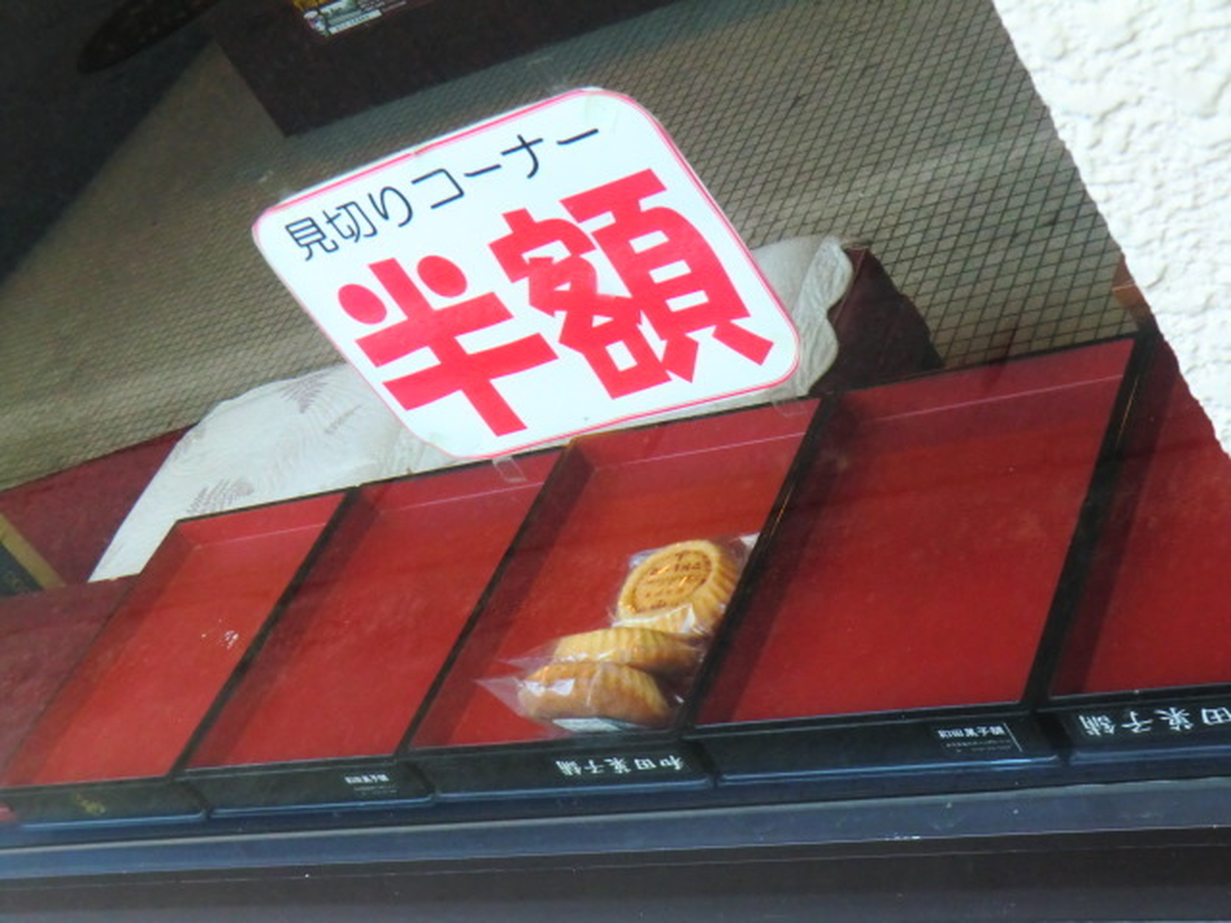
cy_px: 462
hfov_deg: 34.9
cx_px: 616
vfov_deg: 26.6
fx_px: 1956
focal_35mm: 55
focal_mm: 9.8
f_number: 4.2
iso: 400
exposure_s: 1/60
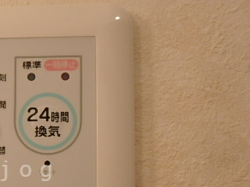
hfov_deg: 36.8
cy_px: 171
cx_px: -3
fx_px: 332
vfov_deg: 30.1
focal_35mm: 46
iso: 125
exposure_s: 1/60
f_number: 3.5
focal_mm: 3.7
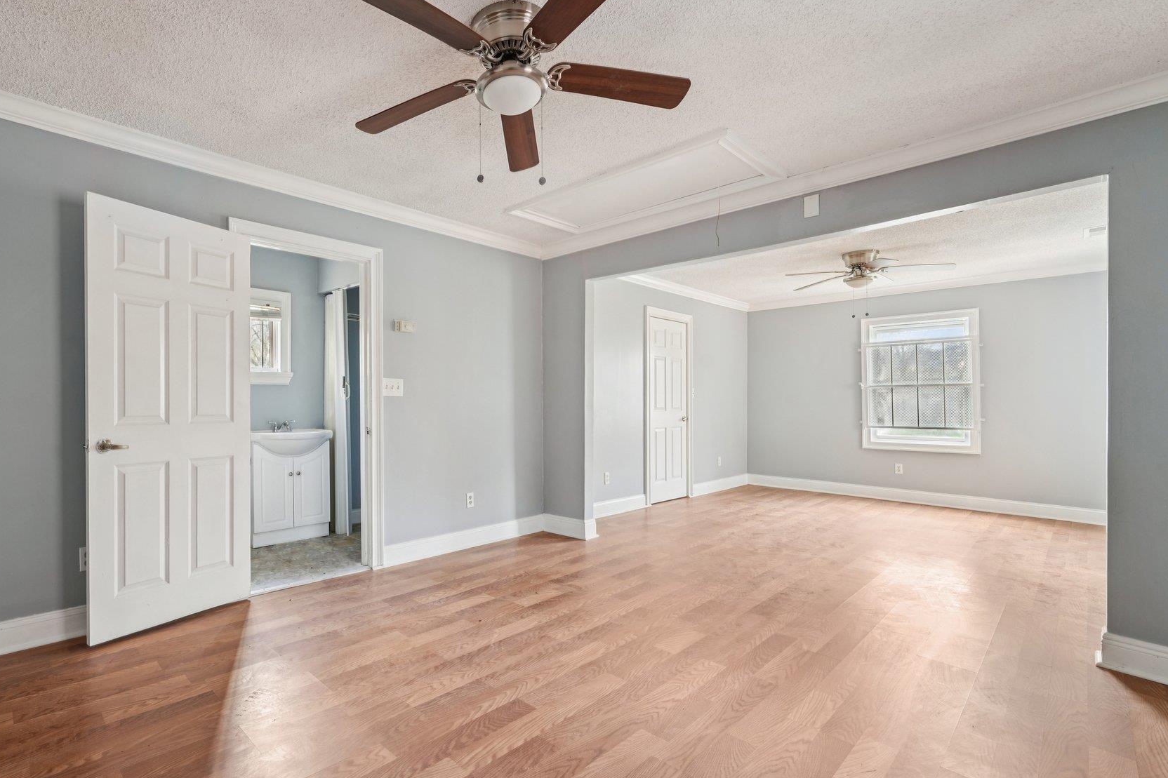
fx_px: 519
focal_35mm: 16
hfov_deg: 95.6
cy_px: 404
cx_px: 473
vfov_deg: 73.7
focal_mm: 13
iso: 400
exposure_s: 1/5
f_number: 8
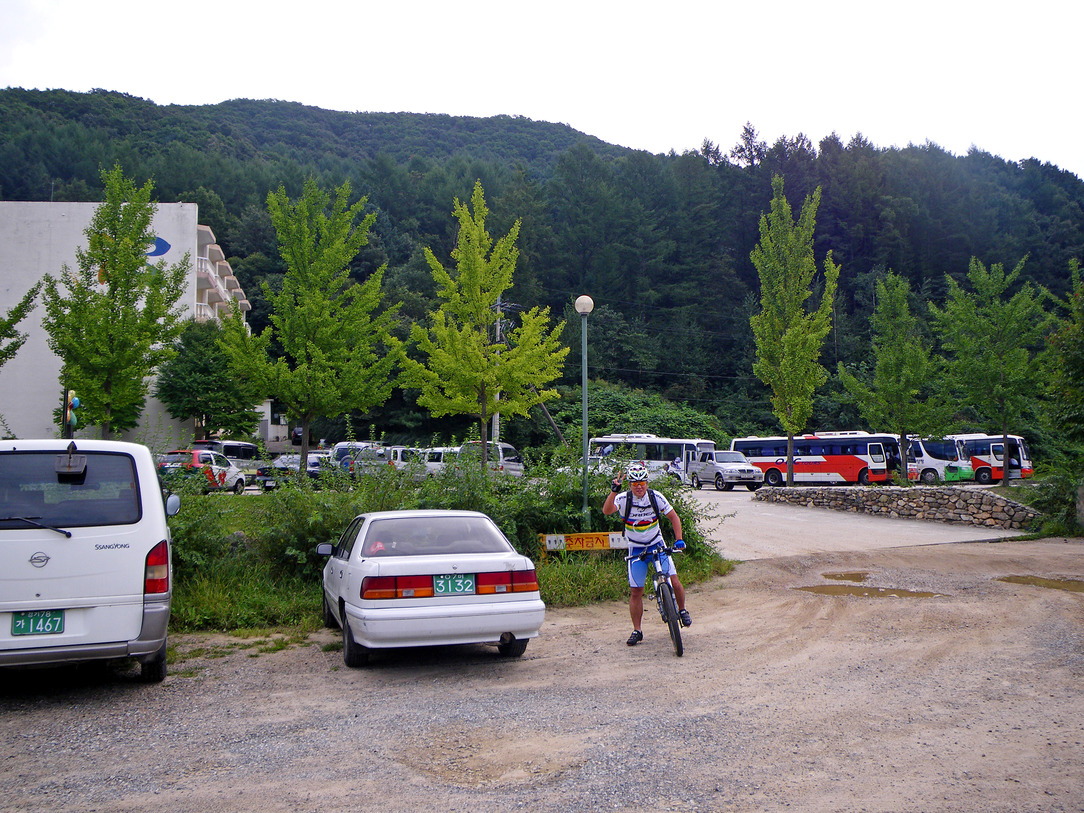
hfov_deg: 63.4
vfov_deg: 49.7
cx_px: 542
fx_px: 877
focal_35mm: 28
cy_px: 406
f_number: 3.5
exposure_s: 1/160
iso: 50
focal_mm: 5
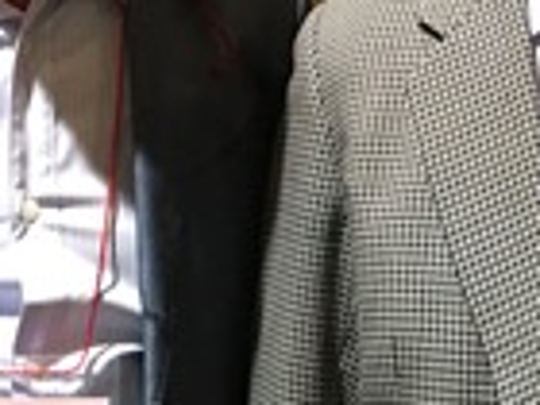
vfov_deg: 15.5
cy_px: -35
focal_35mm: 93
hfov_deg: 21.1
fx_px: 1451
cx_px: 309
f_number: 2.2
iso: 200
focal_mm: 4.15
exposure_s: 1/20
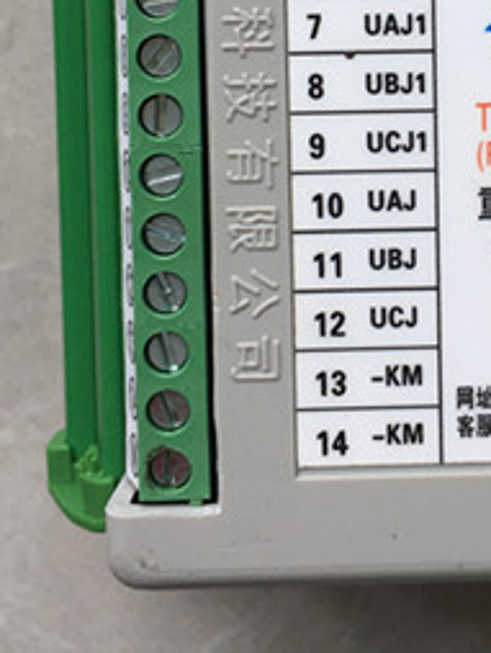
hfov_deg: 19.8
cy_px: 49
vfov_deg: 25.7
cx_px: 442
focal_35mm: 73
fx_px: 1378
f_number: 2.2
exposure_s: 1/216
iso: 25
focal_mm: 4.15
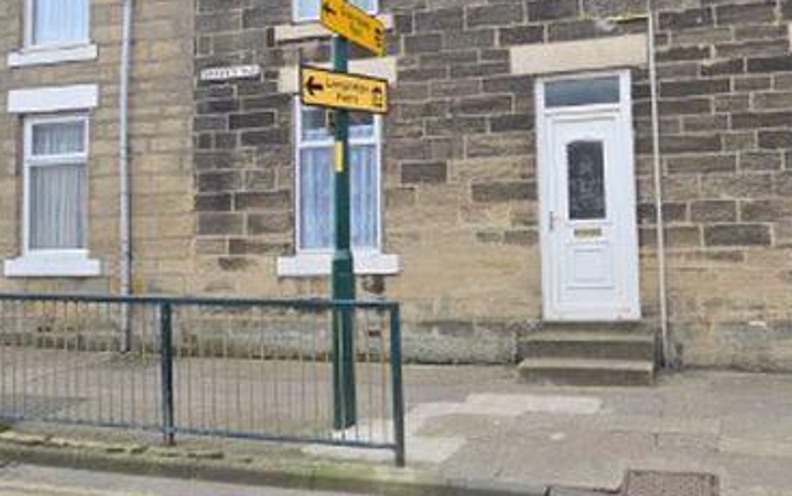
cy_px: 168
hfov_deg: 61.0
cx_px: 542
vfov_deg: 41.4
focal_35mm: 30
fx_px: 648
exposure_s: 1/100
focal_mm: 2.2
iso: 100
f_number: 2.2
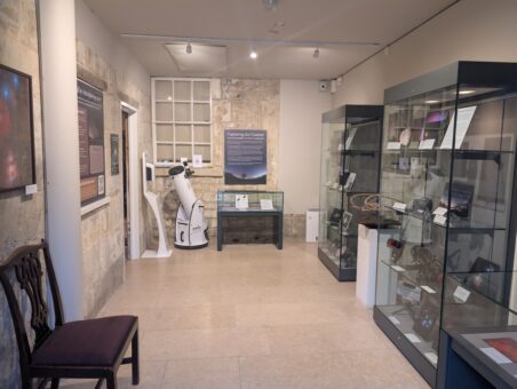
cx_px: 258
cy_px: 194
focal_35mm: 24
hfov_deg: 71.5
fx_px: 359
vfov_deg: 56.9
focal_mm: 6.9
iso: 342
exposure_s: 1/100
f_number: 1.68
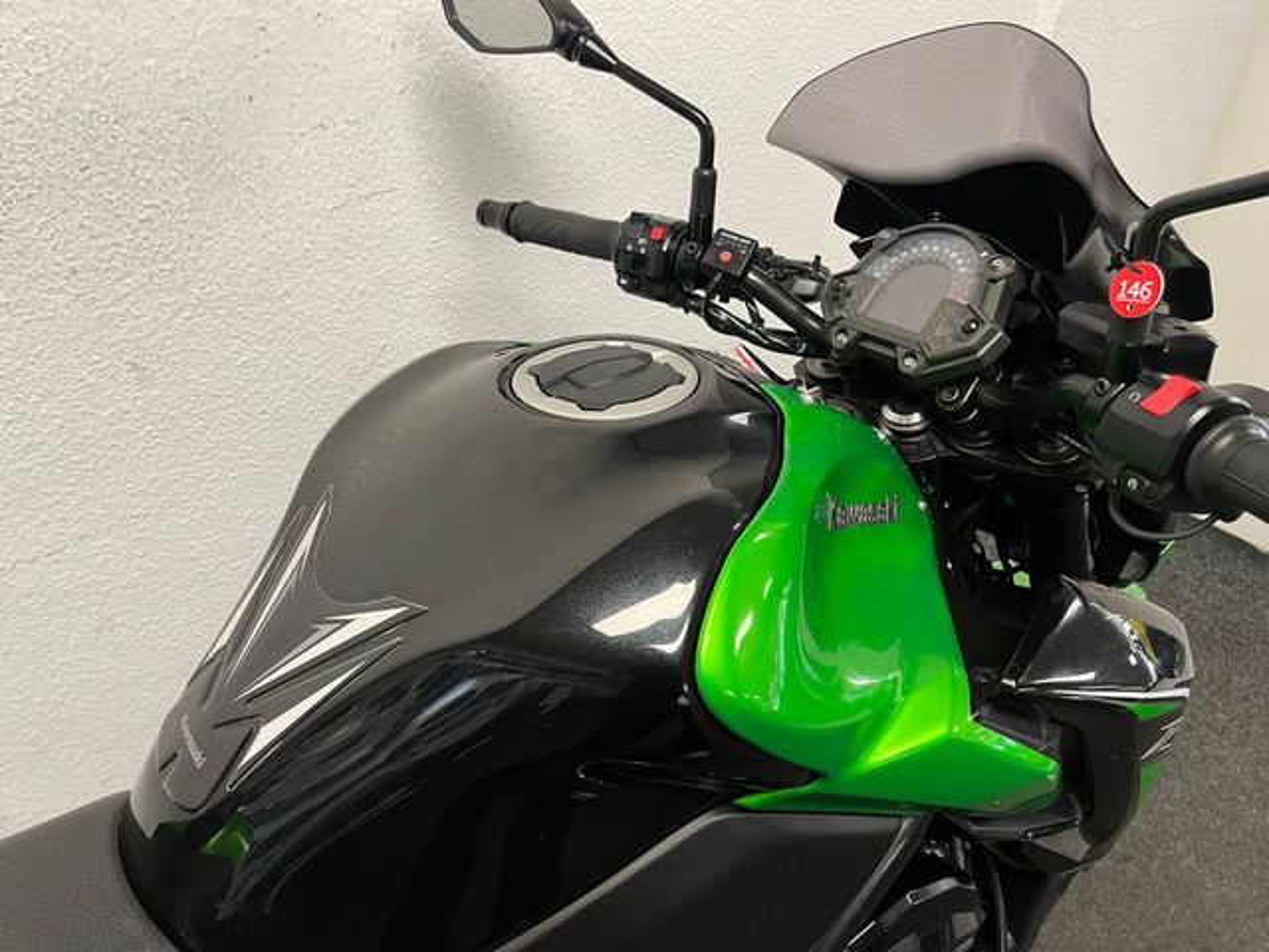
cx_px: 634
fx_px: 953
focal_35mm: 26
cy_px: 476
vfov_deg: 53.1
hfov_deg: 67.3
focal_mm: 5.1
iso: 100
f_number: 1.6
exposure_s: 1/50
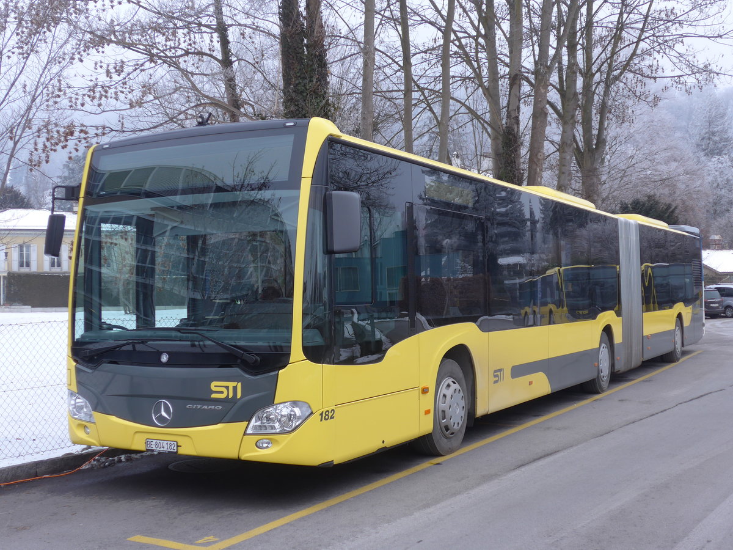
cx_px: 366
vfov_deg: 32.9
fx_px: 932
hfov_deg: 42.9
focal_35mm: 44
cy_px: 275
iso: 80
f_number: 2.8
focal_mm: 9
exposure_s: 1/80
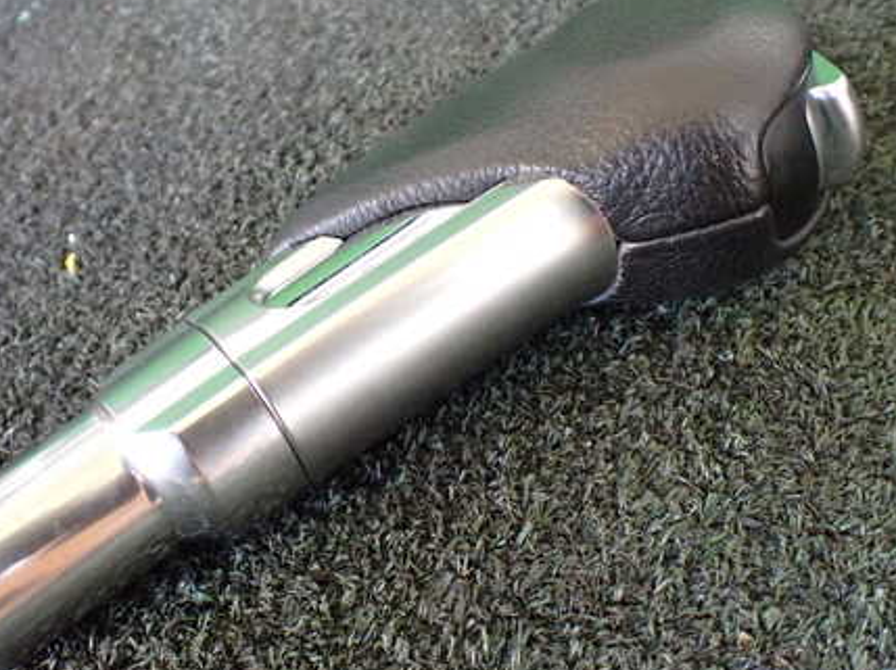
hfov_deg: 44.5
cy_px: 319
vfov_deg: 34.3
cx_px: 340
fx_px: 1086
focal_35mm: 42
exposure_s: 1/125
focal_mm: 5.4
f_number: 2.3
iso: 800
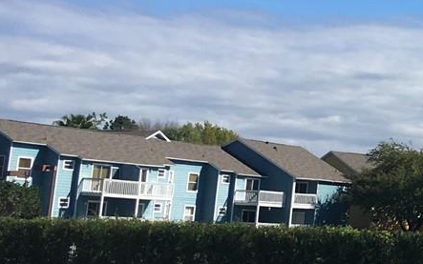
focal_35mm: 111
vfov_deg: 11.7
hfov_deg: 16.3
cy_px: 22
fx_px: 1280
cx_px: 720
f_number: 2.2
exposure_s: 1/1972
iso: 25
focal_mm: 4.15
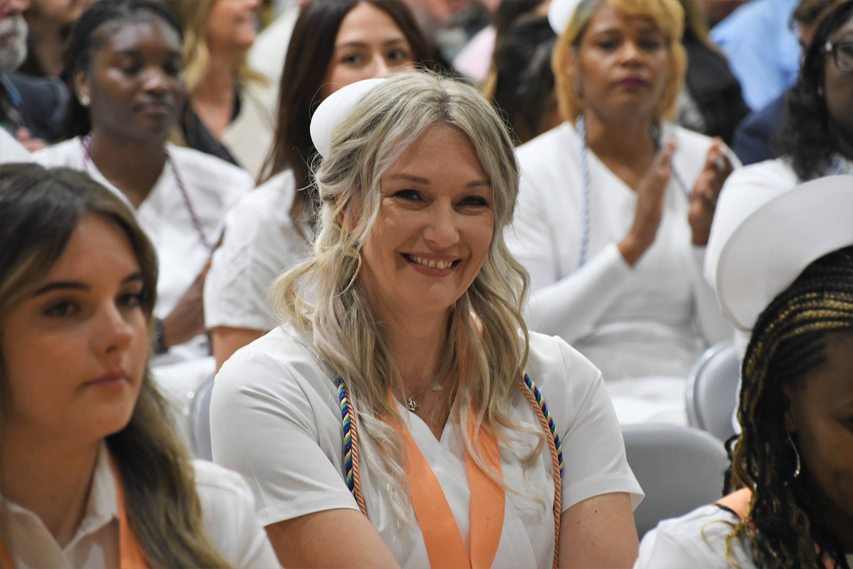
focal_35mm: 218
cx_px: 426
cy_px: 284
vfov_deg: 6.3
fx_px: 5153
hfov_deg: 9.5
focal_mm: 145
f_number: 6.3
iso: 1600
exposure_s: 1/80
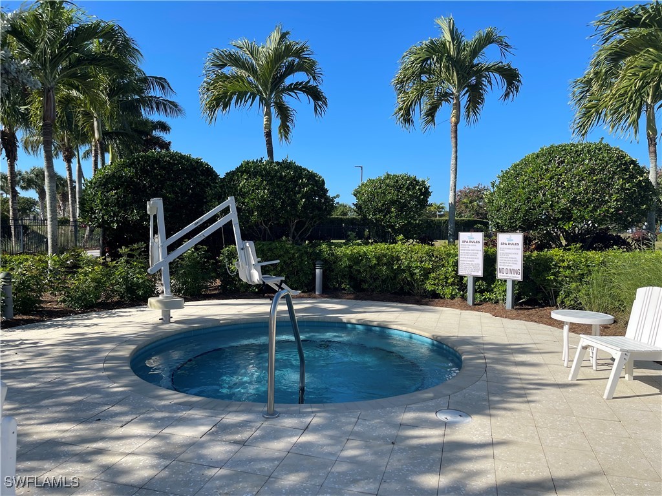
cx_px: 331
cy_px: 248
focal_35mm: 25
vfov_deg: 54.9
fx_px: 478
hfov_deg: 69.4
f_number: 1.6
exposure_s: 1/2857
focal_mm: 5.1
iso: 32
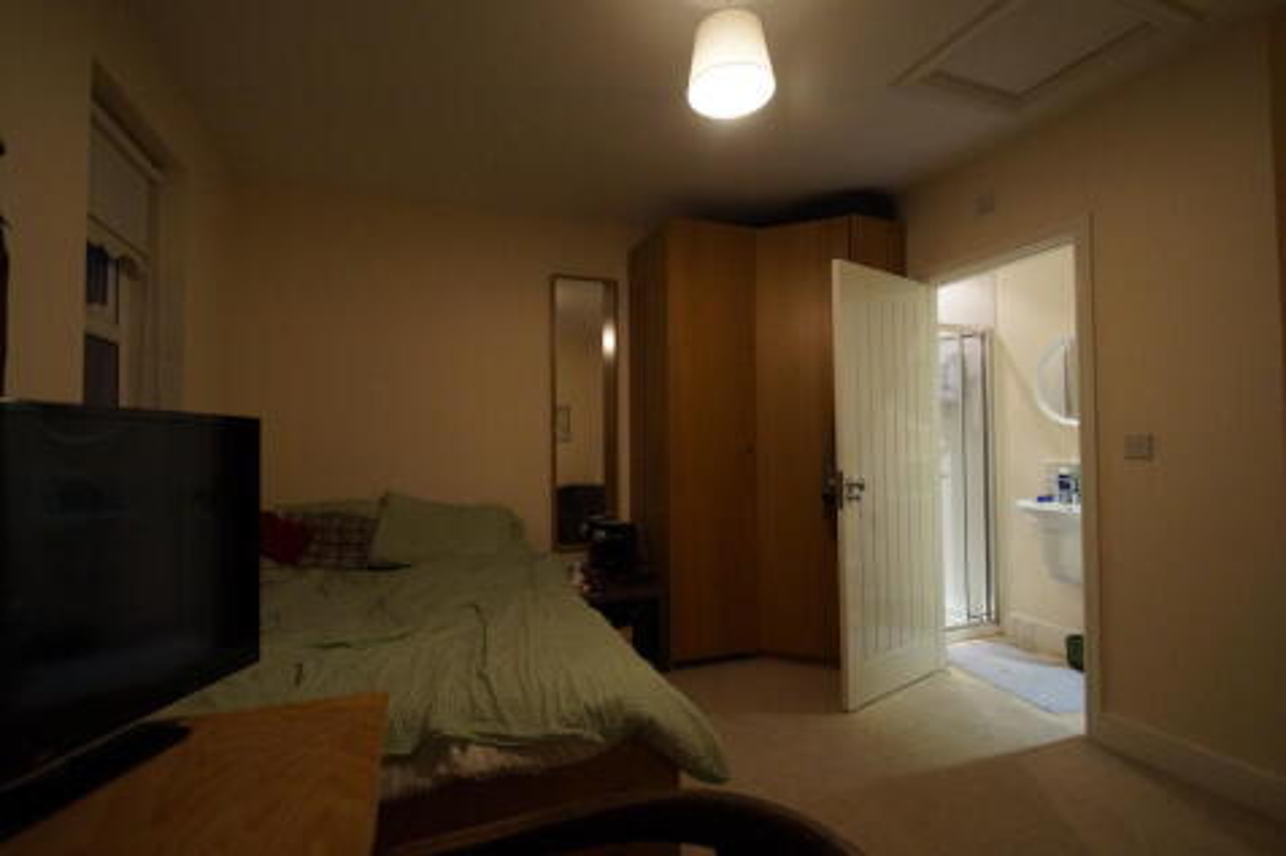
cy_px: 428
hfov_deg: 100.4
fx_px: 536
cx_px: 643
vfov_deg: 77.3
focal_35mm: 15
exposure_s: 1/60
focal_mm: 10
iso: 2000
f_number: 4
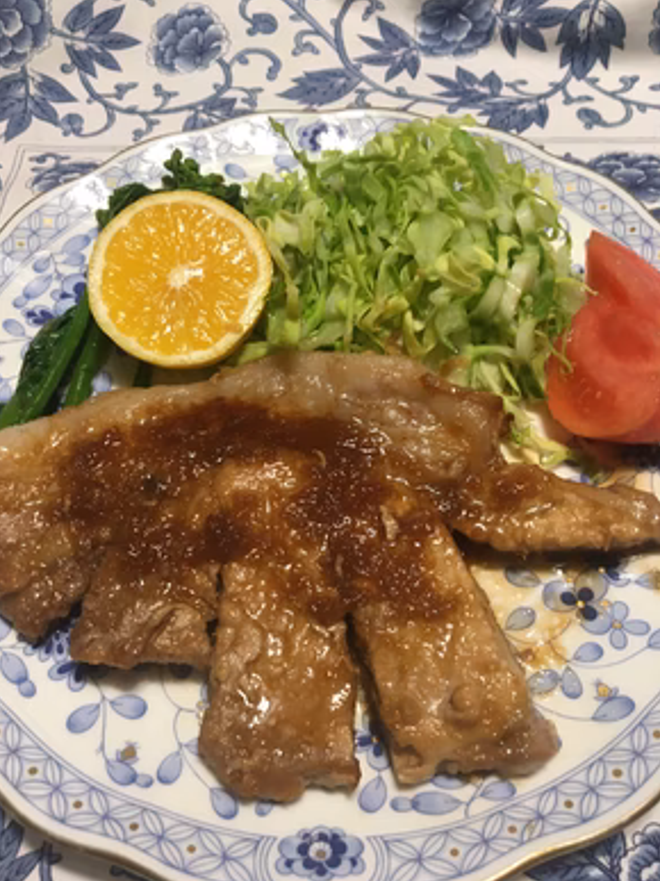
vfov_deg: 60.0
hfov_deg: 46.8
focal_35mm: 30
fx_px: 763
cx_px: 321
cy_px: 446
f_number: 2.2
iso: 80
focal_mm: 4.15
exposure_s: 1/30
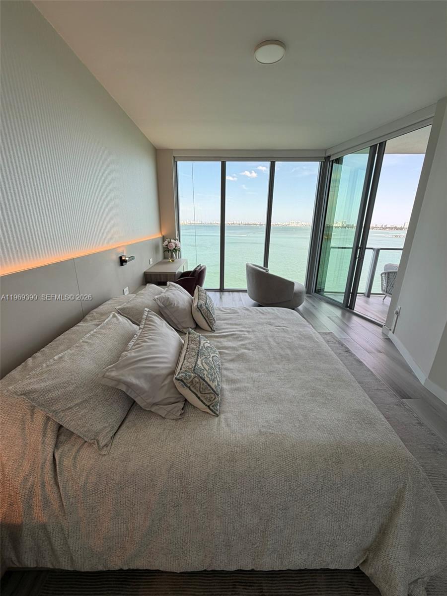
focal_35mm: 14
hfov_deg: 85.7
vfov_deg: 102.1
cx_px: 224
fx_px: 241
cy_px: 298
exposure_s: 1/129
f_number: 2.2
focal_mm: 2.22
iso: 64
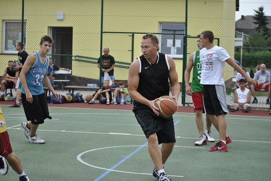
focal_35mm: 82
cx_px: 136
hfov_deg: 24.6
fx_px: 622
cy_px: 90
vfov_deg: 16.6
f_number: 4
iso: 200
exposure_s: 1/500
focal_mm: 55
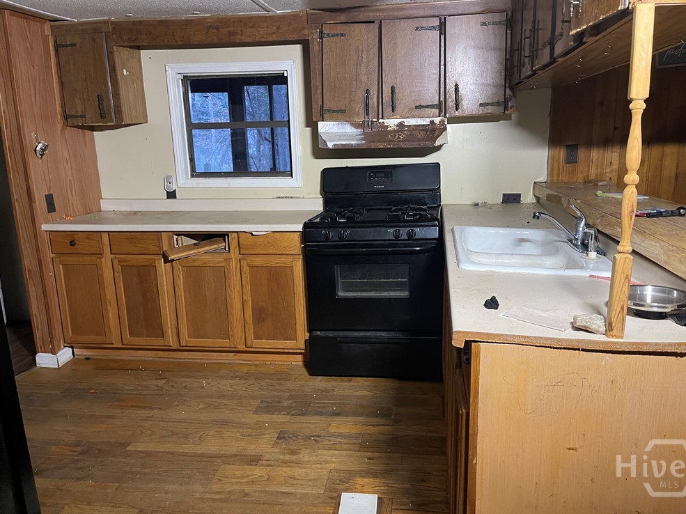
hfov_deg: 67.3
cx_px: 355
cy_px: 254
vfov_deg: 53.0
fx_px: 515
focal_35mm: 26
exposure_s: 1/51
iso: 500
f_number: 1.6
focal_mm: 5.1
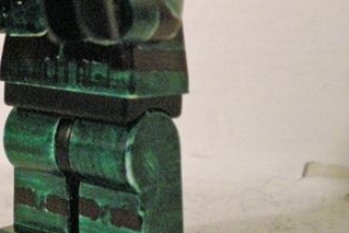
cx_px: 65
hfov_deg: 20.3
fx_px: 960
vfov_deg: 13.6
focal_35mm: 99
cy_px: -21
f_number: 3.1
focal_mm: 6.3
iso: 512
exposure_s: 1/8
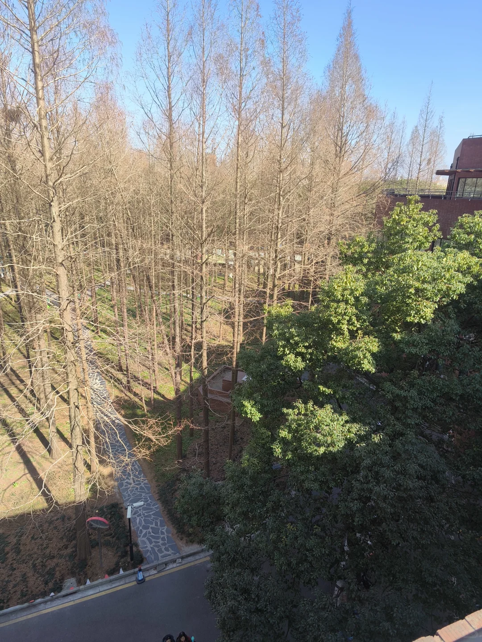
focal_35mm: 23
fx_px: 427
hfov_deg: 58.9
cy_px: 321
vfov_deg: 73.9
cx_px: 241
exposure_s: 1/1087
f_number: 1.7
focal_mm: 5.35
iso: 80
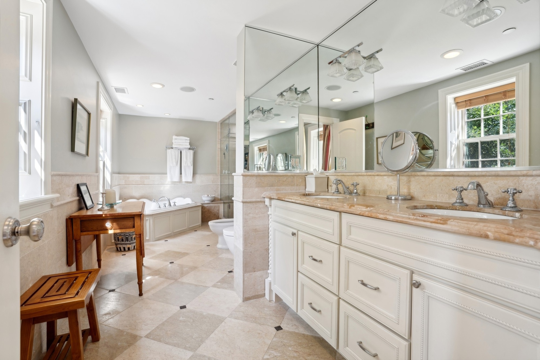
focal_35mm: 16
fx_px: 240
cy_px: 180
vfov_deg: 73.7
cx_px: 270
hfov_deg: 96.7
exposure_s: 1/13
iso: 320
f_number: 7.1
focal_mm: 16
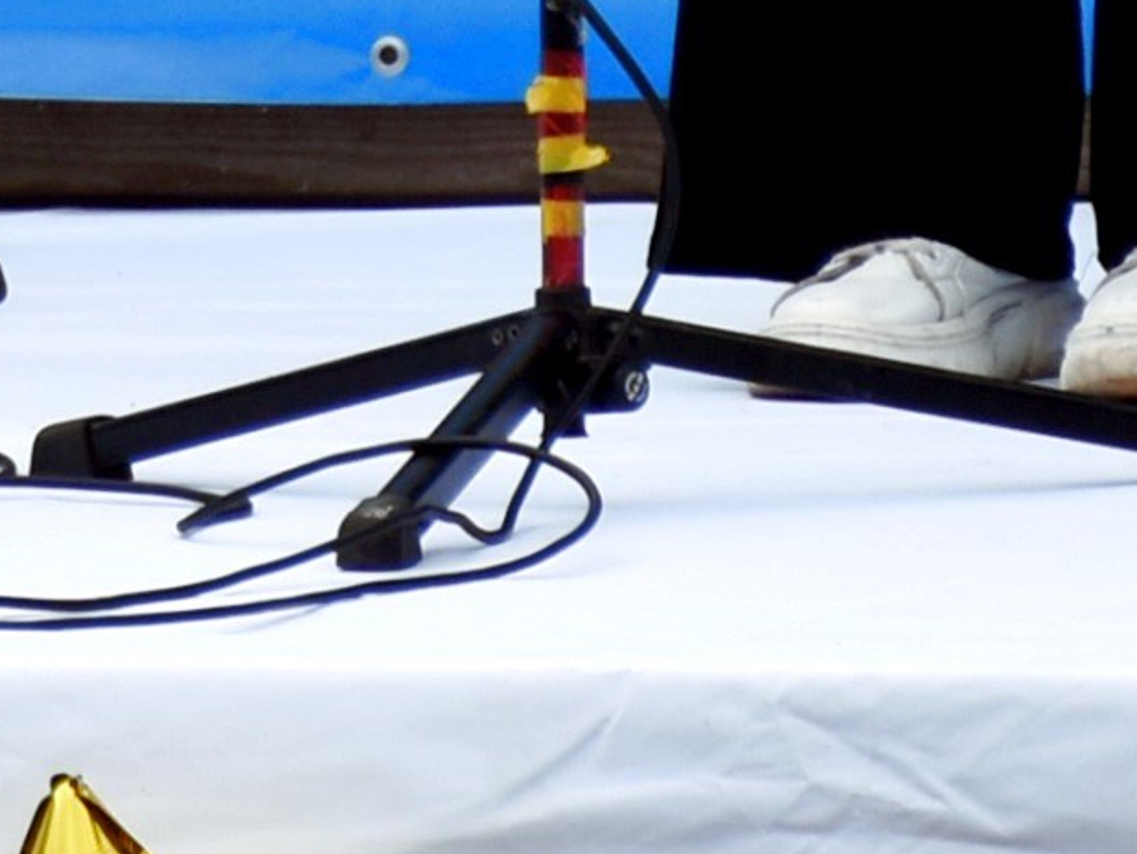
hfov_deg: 2.1
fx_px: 31019
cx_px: -1157
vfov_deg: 1.6
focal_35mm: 944
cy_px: -1898
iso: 200
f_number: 6.3
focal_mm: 90
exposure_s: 1/640
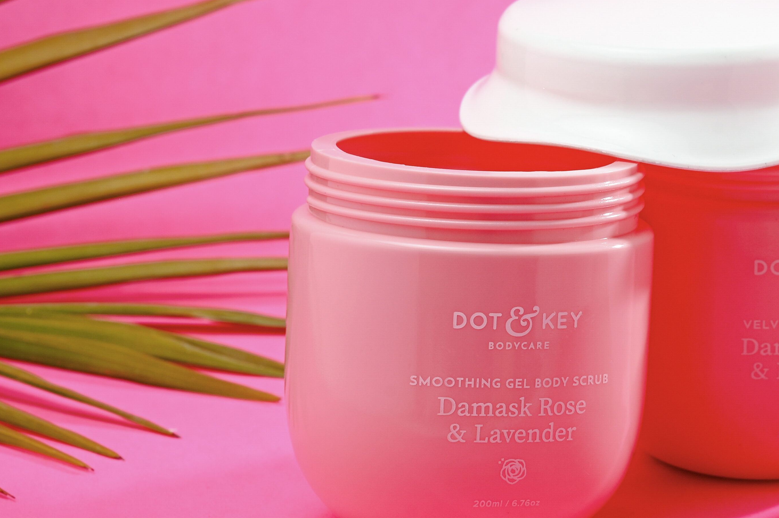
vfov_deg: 7.3
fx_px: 4065
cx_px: 745
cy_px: 308
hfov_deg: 10.9
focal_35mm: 188
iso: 125
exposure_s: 1/200
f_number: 11
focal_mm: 85
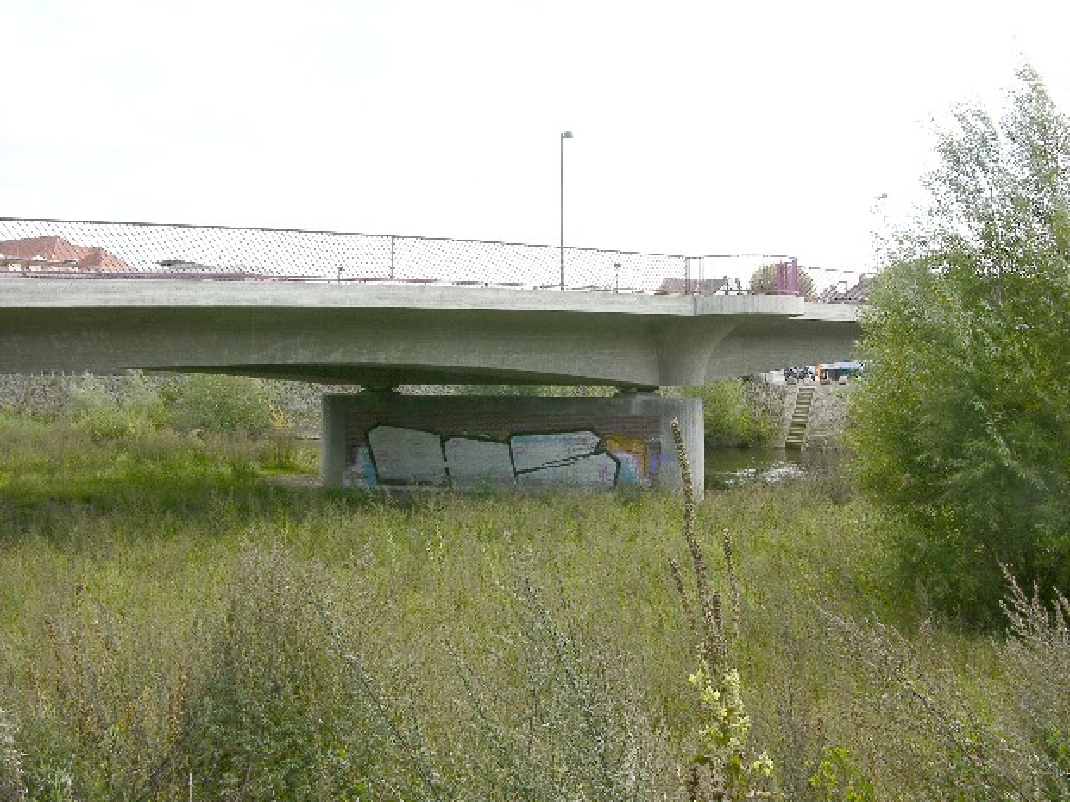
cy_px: 401
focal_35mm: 35
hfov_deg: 52.6
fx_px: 1082
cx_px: 535
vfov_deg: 40.7
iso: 50
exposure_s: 1/85.4
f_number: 7.1
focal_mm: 8.9
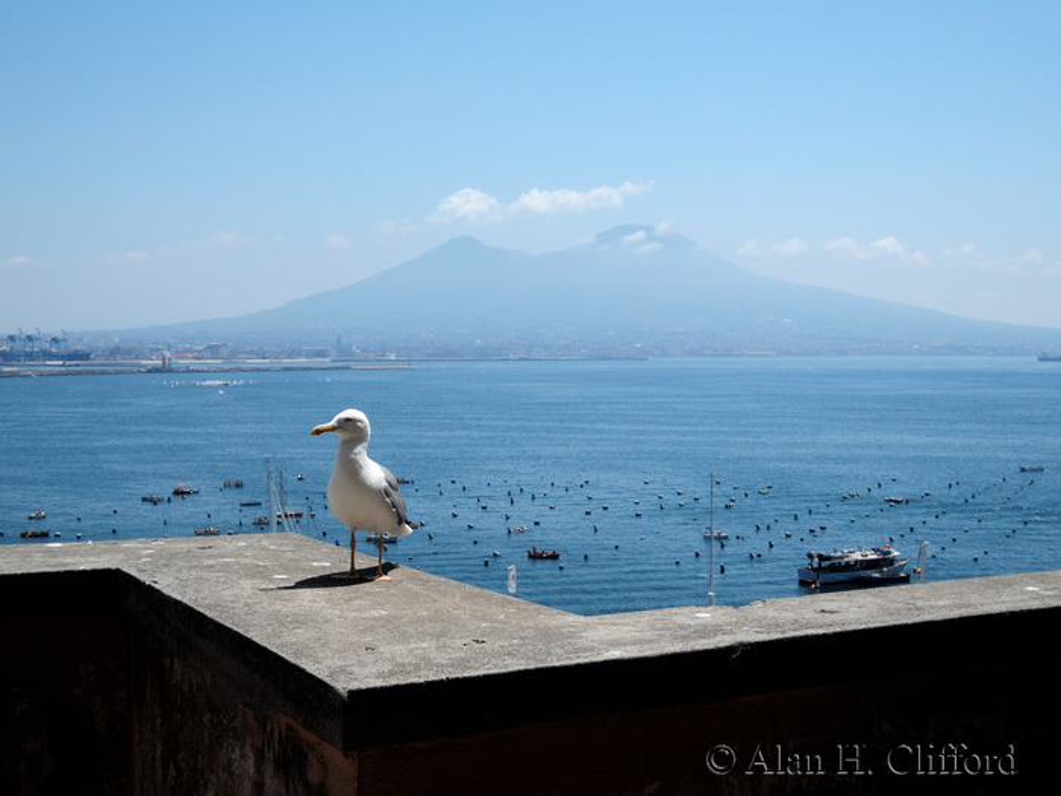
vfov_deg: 29.1
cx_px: 530
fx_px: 1533
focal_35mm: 50
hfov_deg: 38.2
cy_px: 398
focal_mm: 10.7
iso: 100
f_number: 3.5
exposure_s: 1/1000
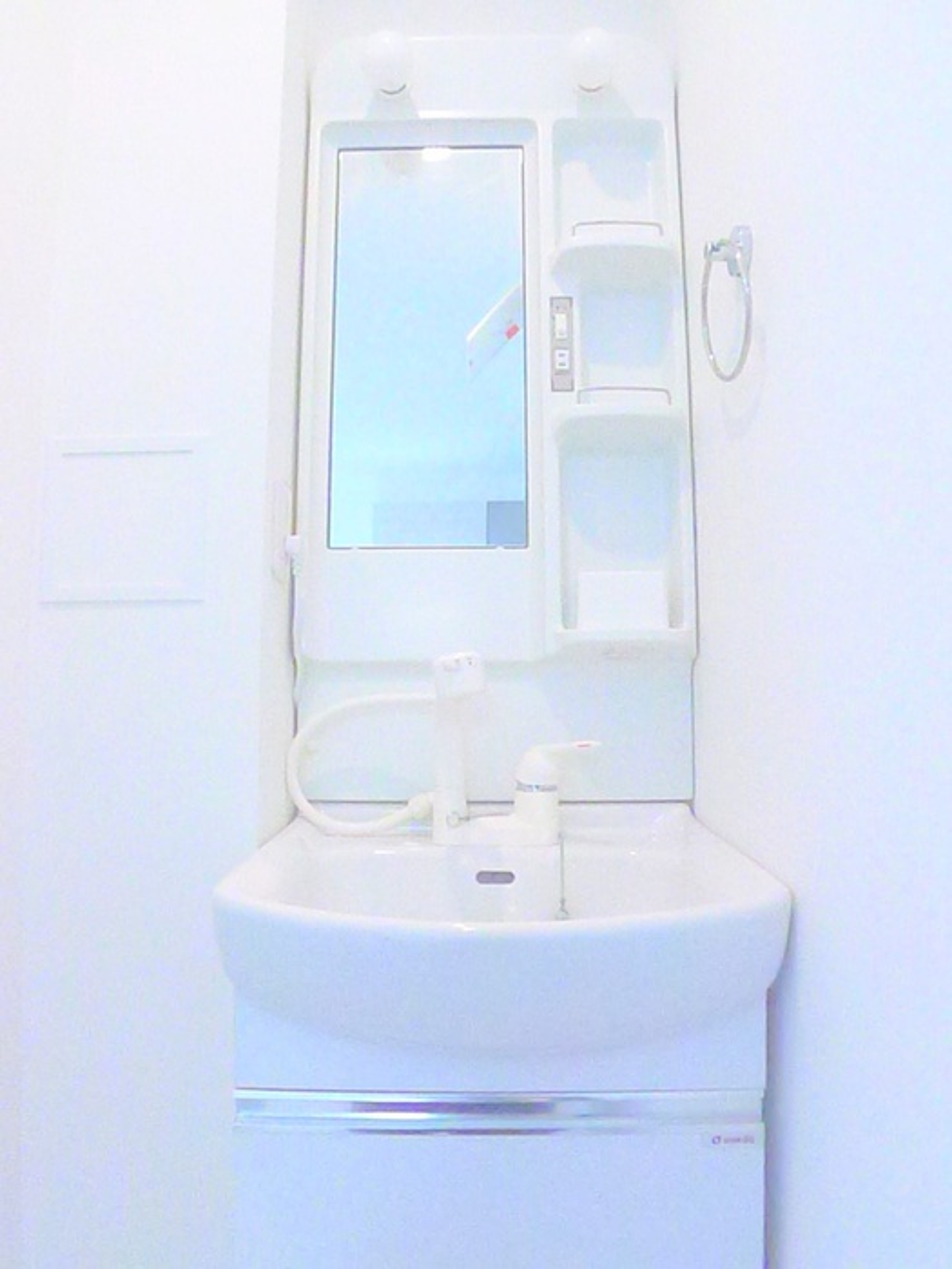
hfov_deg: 46.8
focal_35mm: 30
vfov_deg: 60.0
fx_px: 1100
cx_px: 476
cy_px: 634
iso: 12800
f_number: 4
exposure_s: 1/800
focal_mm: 6.4
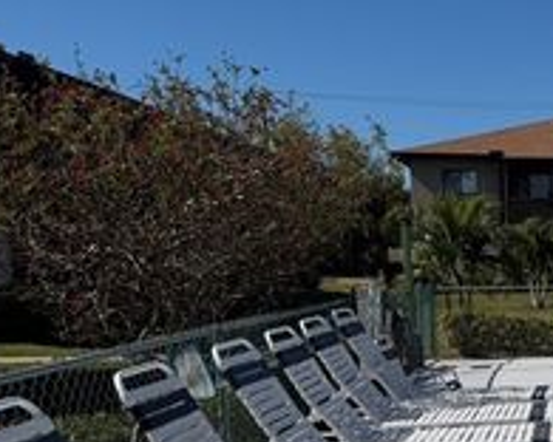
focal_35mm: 60
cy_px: 415
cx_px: 624
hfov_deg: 28.3
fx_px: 982
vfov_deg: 24.5
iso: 80
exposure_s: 1/17544
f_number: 1.78
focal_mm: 6.76
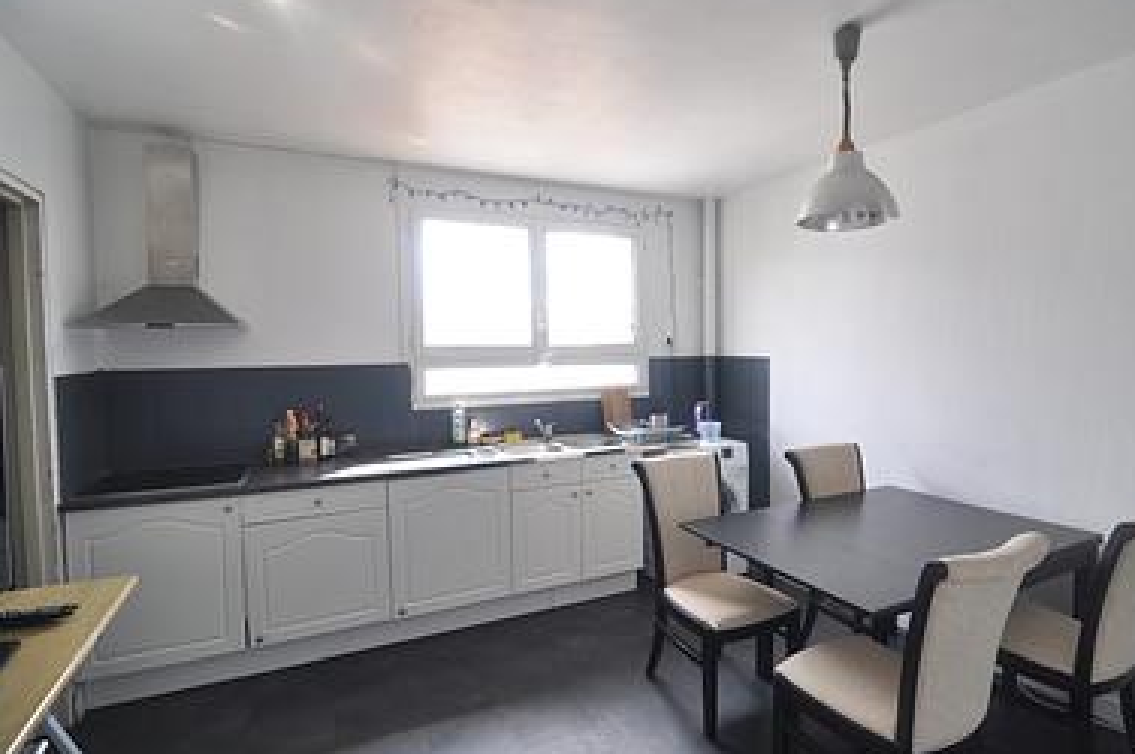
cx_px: 601
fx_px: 552
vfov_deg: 68.7
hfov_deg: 91.5
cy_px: 362
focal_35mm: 18
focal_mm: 11
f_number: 4
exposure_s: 1/60
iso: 200
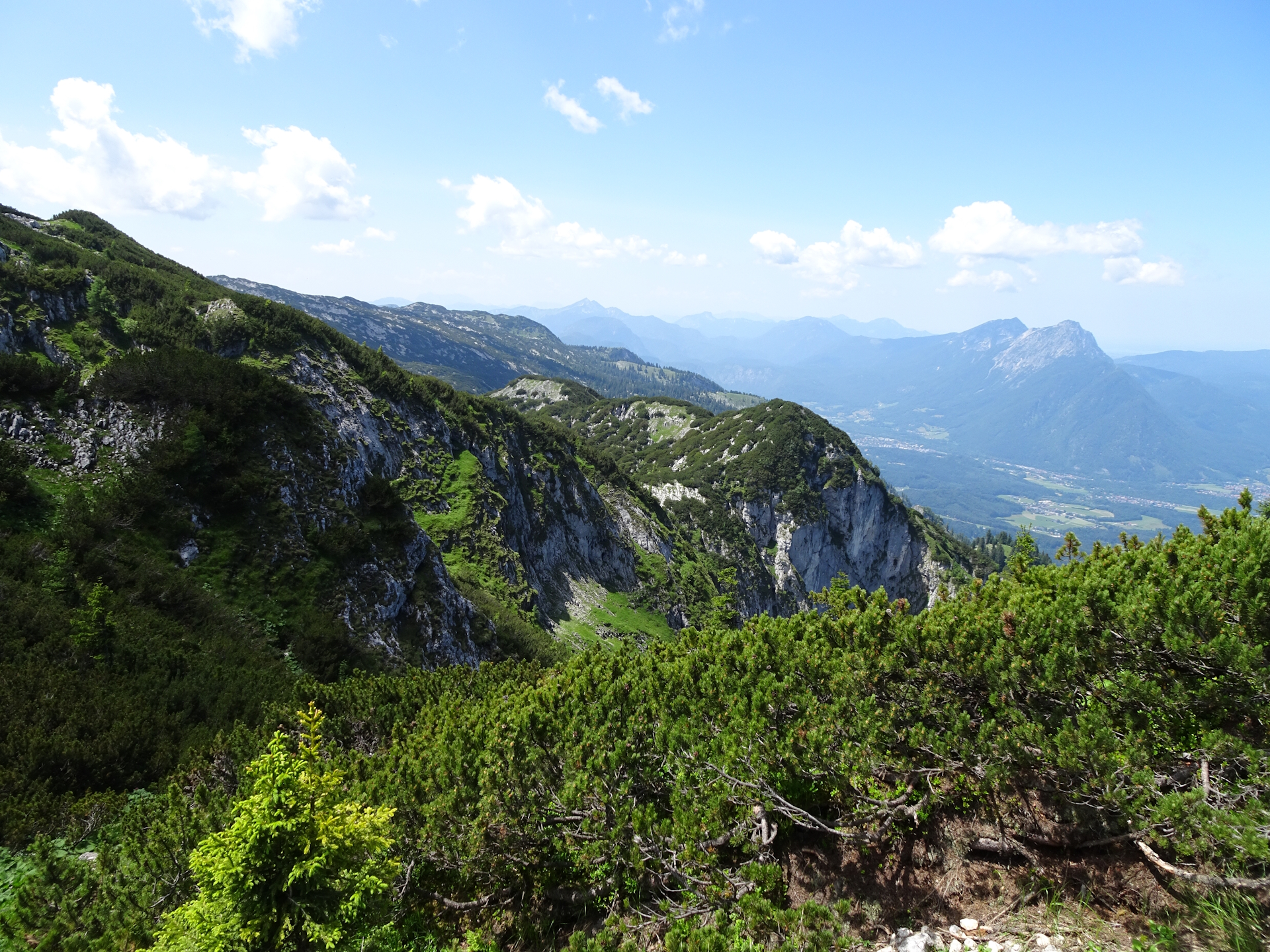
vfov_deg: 56.8
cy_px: 476
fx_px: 881
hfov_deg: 71.6
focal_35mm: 24
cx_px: 635
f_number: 3.5
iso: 80
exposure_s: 1/500
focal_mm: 4.1
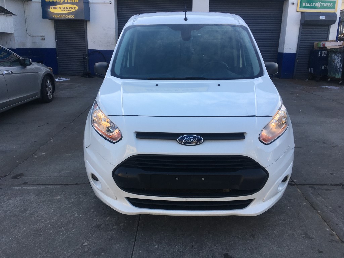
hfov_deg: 61.7
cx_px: 172
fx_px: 288
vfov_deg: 48.2
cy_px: 129
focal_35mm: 29
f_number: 2.2
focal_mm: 4.15
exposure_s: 1/663
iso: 25
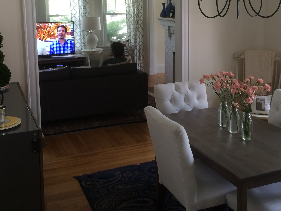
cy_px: 50
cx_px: 152
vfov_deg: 30.9
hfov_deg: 41.2
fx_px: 373
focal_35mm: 46
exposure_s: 1/30
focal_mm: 4.15
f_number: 2.2
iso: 64
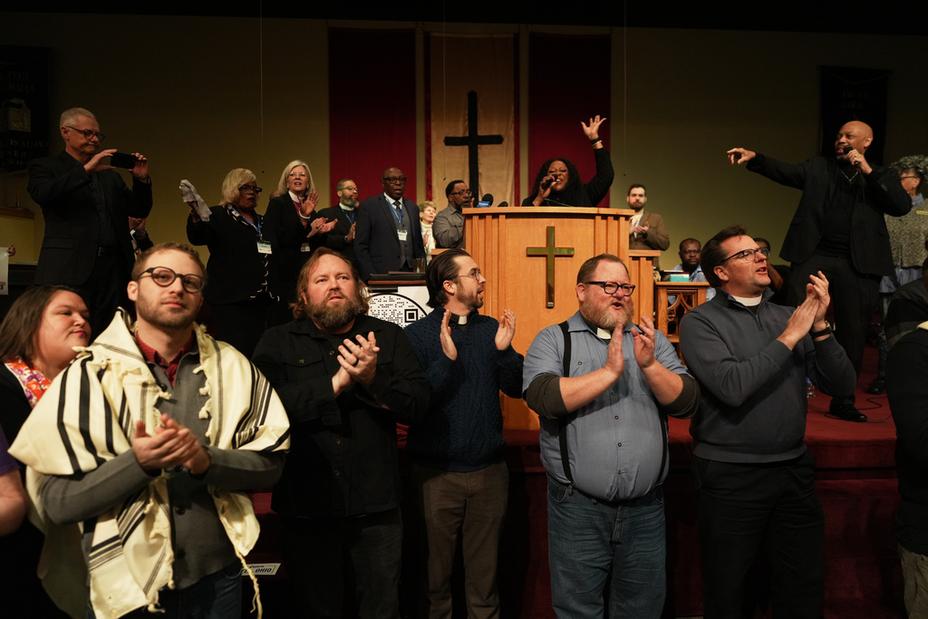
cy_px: 310
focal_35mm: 25
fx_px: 644
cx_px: 464
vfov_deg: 51.3
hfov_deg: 71.5
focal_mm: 25
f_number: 2.8
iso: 1600
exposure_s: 1/400
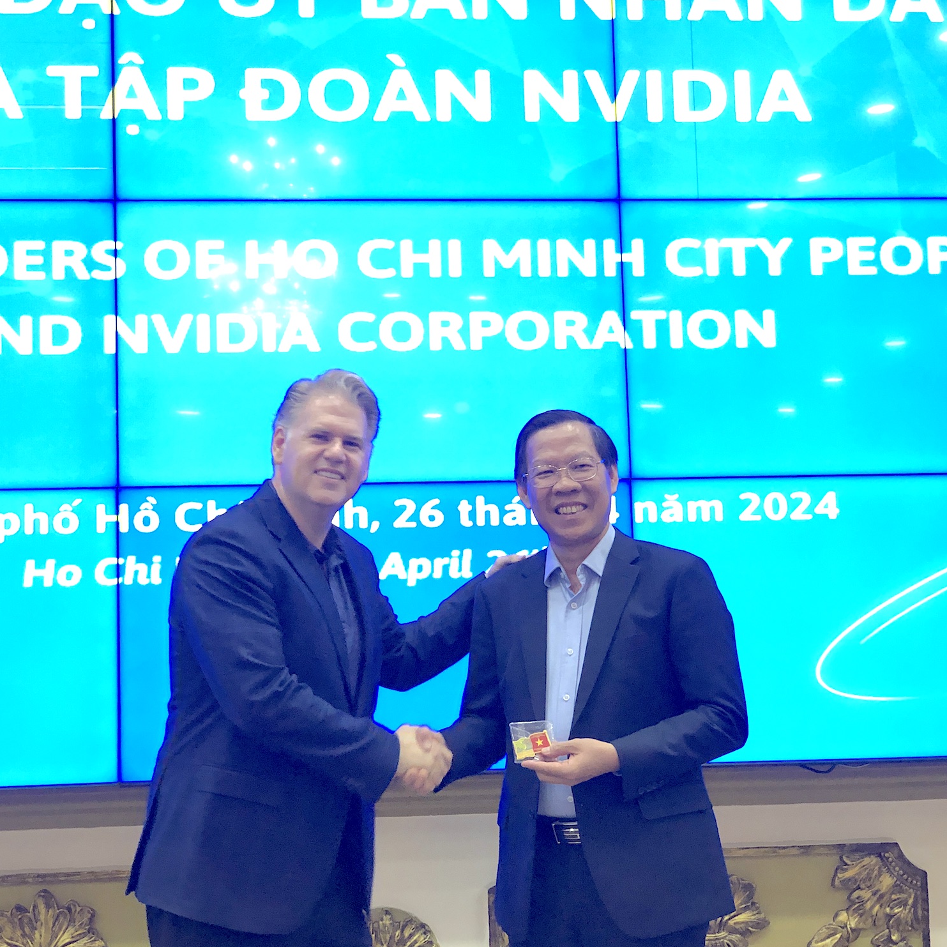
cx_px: 434
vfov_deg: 27.7
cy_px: 478
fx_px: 1919
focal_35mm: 62
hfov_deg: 27.7
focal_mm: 6
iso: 100
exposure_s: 1/30
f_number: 2.4
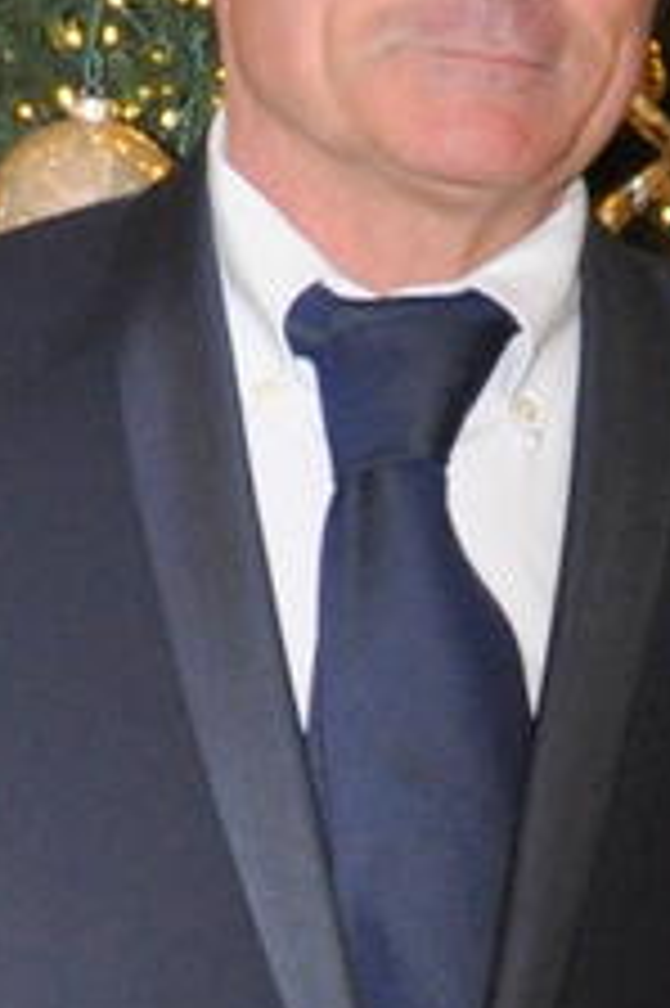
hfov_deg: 5.8
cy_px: 783
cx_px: 821
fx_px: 6598
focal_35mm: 236
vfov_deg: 8.7
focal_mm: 22
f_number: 3.8
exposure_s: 1/60
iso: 800
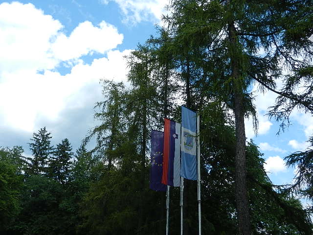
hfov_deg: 61.7
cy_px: 118
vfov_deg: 48.2
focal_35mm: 29
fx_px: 262
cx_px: 156
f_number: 3.6
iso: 160
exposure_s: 1/1000
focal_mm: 5.1
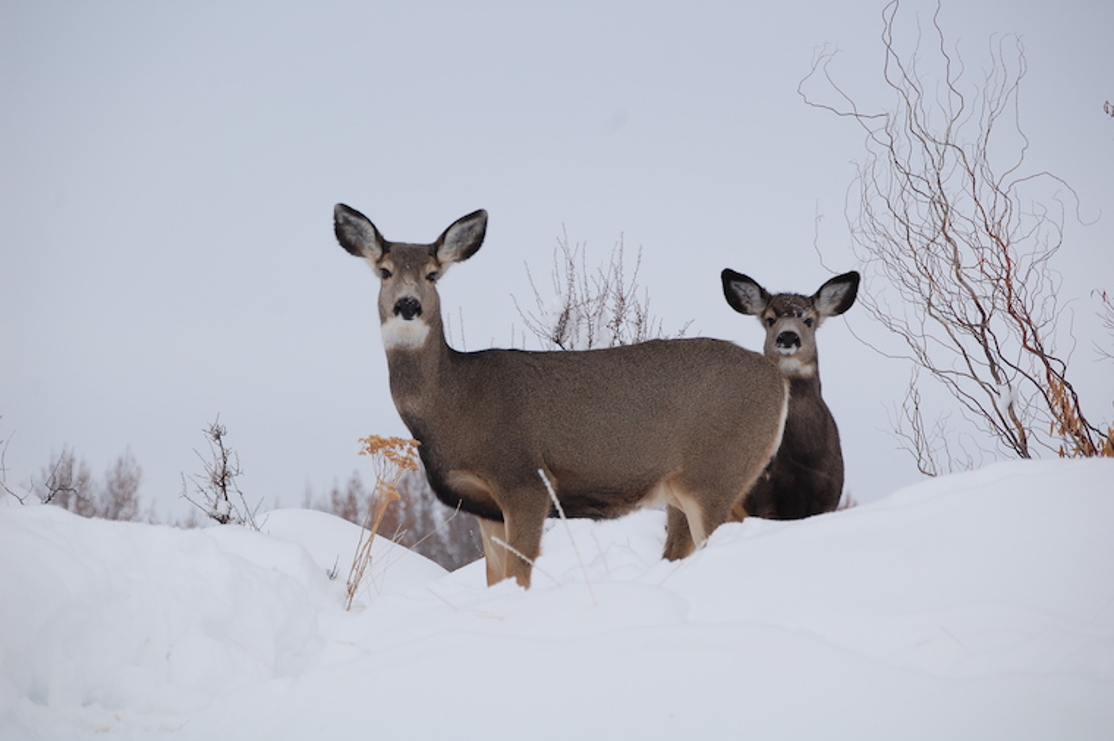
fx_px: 5796
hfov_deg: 11.0
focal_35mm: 188
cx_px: 557
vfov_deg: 7.3
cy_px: 370
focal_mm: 125
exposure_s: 1/640
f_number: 6.3
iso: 200
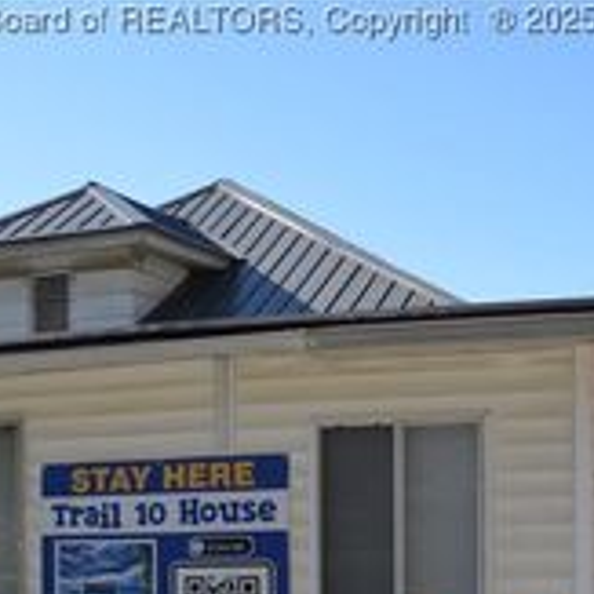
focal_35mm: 78
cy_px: 599
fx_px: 1514
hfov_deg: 22.0
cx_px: 142
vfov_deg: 21.4
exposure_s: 1/200
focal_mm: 20
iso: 100
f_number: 8
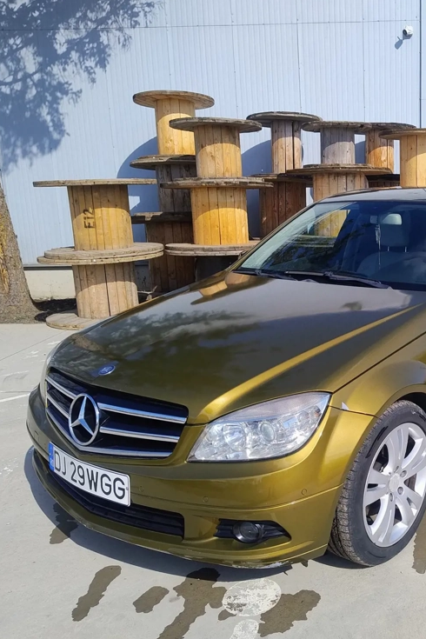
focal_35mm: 34
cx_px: 375
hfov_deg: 36.7
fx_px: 603
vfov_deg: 55.8
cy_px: 319
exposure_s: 1/1553
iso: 100
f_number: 1.8
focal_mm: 5.56
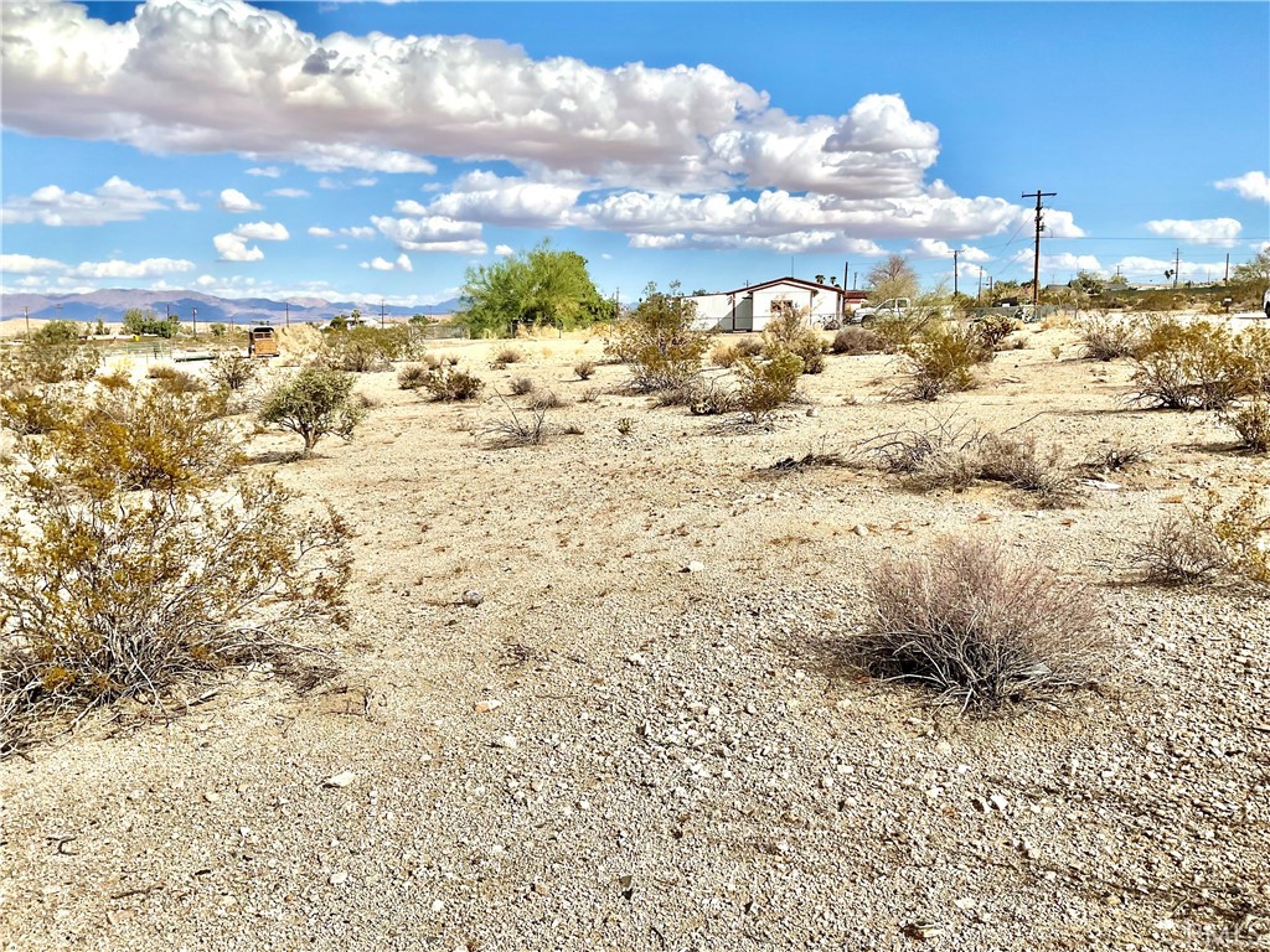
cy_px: 476
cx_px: 635
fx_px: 1064
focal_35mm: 29
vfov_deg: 48.2
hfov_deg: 61.7
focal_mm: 3
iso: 16
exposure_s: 1/3788
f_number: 1.8
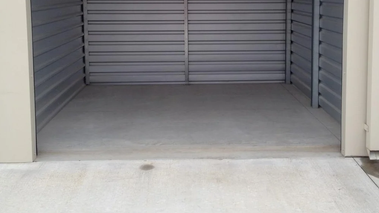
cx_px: 190
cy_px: 45
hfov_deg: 40.6
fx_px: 513
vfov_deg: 23.2
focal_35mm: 51
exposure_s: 1/161
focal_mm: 4.3
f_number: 2.4
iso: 50
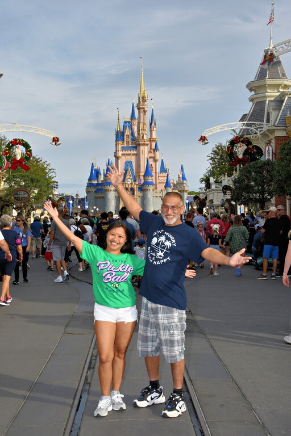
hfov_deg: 23.8
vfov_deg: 35.1
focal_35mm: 57
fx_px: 691
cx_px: 146
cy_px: 218
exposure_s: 1/250
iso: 400
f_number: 16
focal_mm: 38
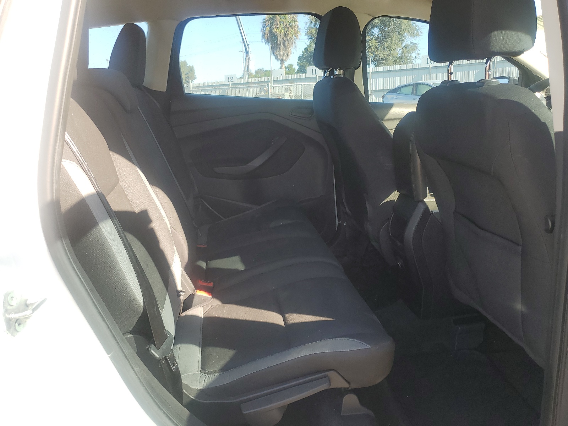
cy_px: 213
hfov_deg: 67.3
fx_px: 427
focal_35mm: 26
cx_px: 284
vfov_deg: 53.1
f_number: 1.5
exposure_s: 1/345
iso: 50
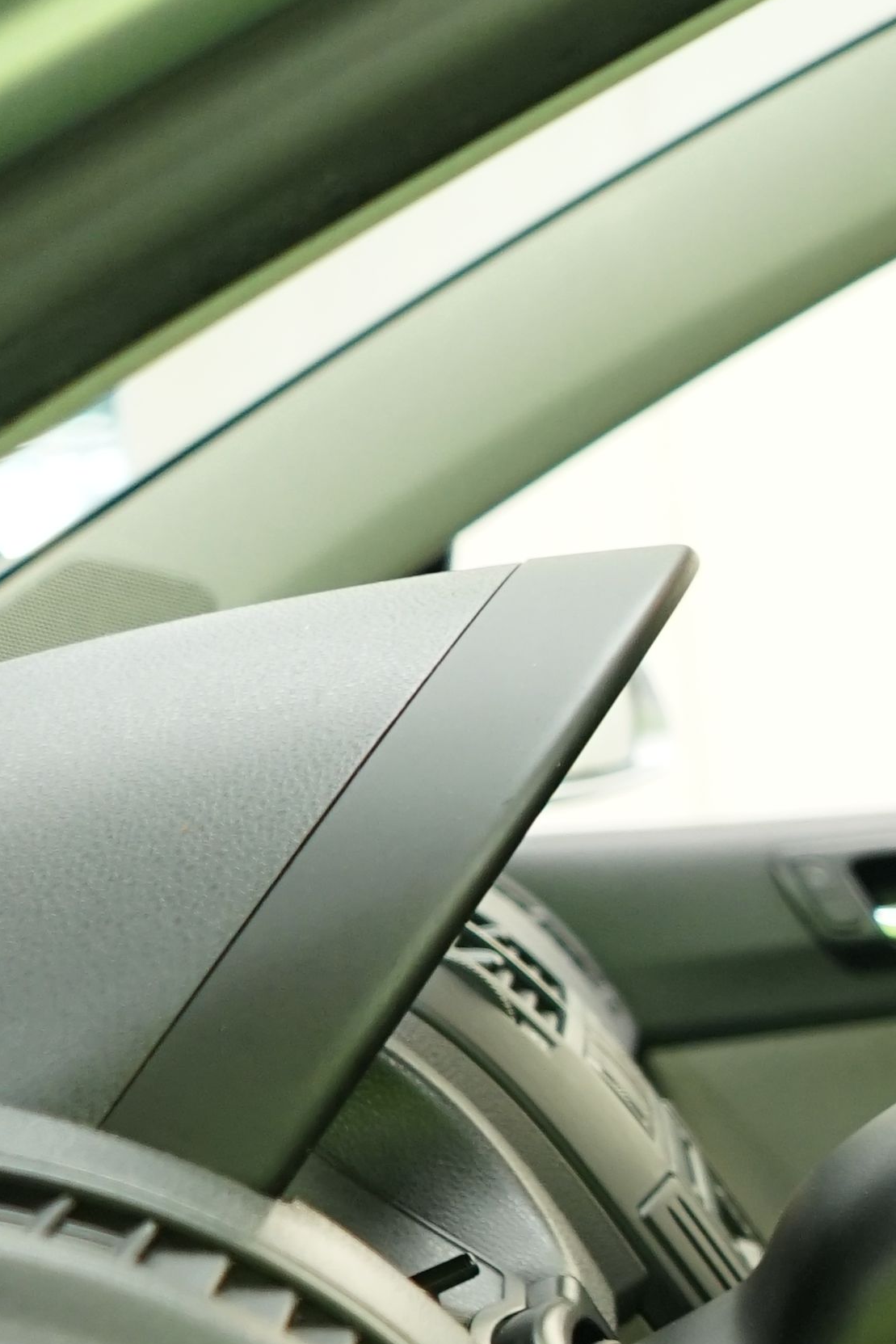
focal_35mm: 101
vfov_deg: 19.7
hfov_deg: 11.2
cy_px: 1277
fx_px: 3770
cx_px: 2215
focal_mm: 28
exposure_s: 1/30
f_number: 3.5
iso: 800
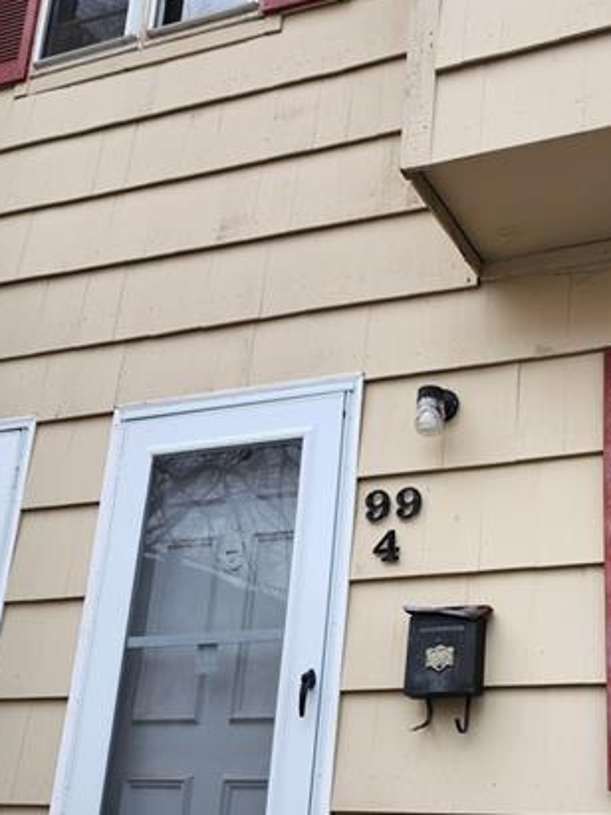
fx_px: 1013
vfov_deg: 43.6
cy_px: 498
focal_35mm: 43
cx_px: 512
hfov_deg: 32.4
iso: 12
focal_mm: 6.4
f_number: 1.8
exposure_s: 1/341
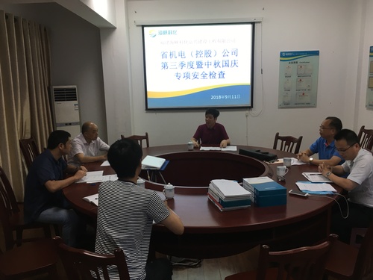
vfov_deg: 48.2
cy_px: 140
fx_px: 312
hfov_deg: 61.7
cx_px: 186
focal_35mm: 29
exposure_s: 1/33
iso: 64
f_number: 2.2
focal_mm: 4.15
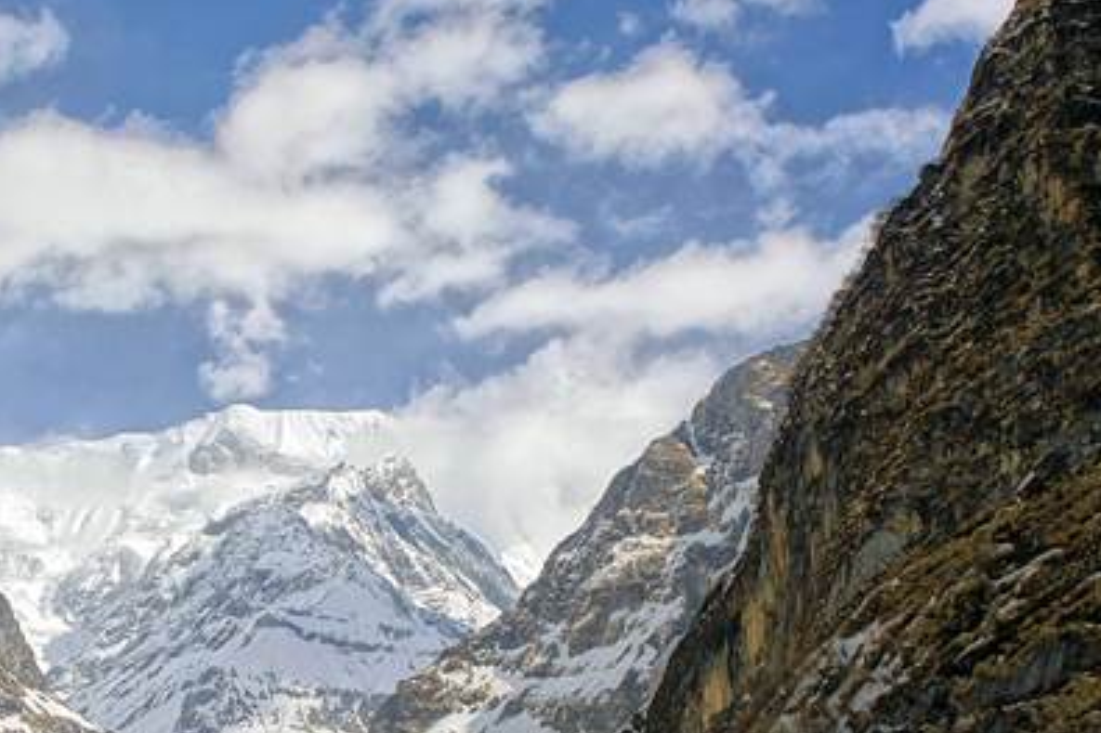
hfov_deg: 23.8
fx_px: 2598
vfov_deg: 15.9
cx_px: 348
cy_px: 649
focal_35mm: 85
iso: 100
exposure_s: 1/160
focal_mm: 28
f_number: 6.3
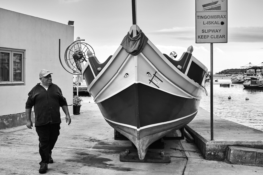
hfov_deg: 42.7
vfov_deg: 29.2
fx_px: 336
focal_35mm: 46
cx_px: 129
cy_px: 87
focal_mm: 30.2
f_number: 4.5
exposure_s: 1/340
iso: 200
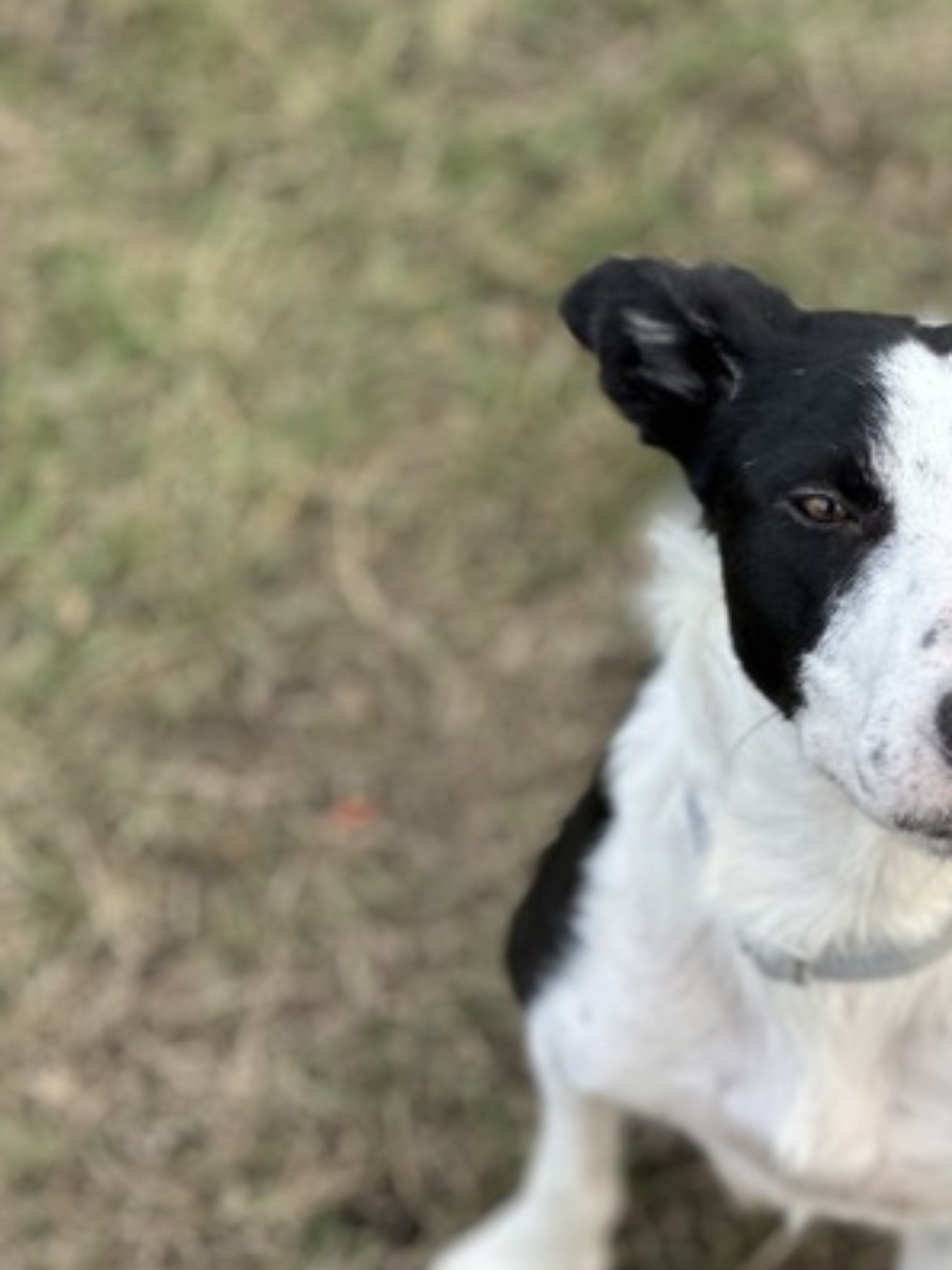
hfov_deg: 13.6
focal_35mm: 109
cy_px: 760
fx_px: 3997
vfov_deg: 18.0
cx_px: 660
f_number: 2.8
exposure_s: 1/121
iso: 64
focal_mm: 9
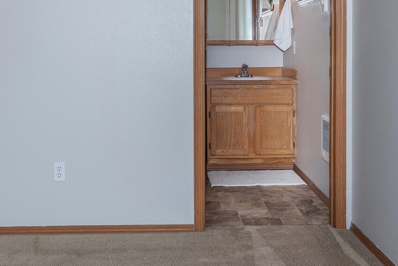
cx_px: 183
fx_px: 509
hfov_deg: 42.7
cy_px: 51
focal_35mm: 46
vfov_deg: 28.6
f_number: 4.5
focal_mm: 23
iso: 200
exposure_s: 1/80
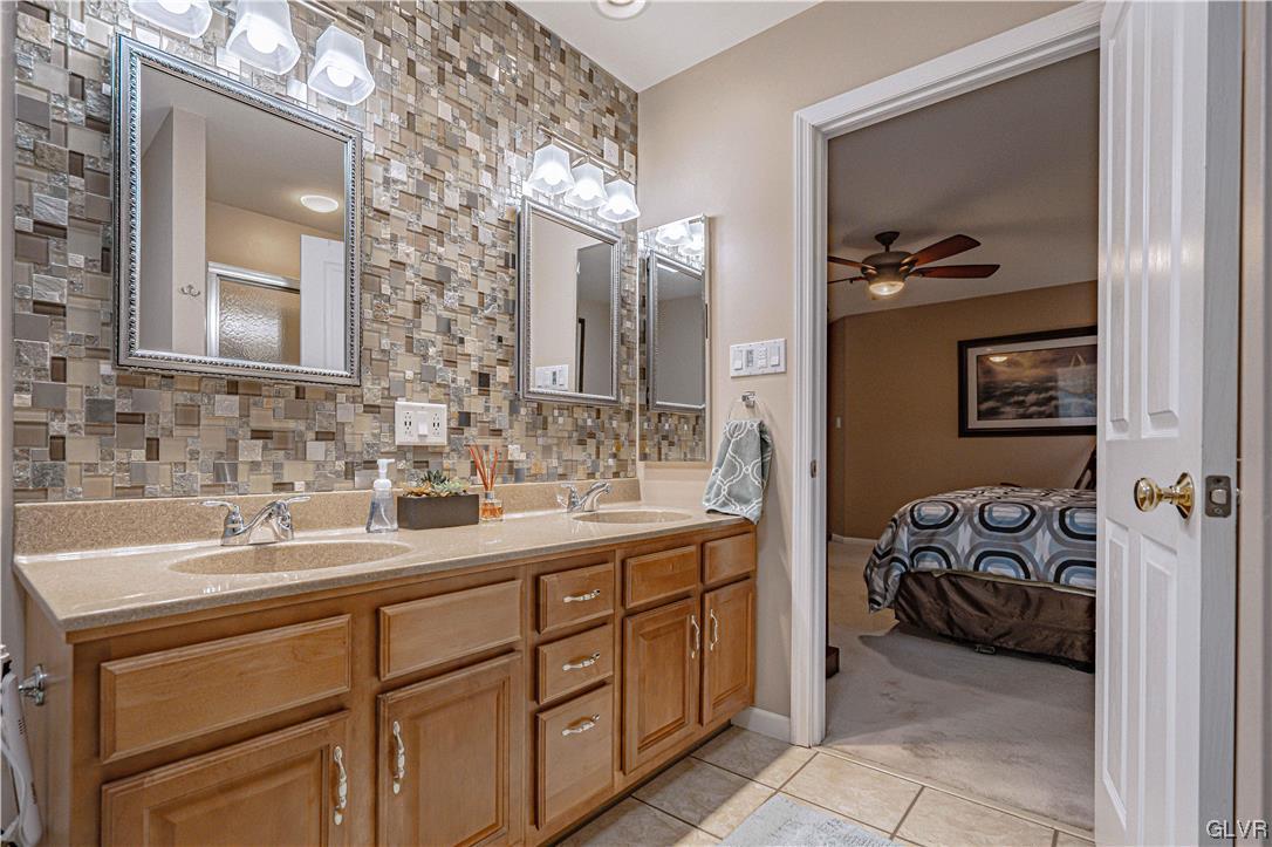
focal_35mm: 16
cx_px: 636
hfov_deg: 96.8
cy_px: 424
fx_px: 565
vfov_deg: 73.7
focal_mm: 16
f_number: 5
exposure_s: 1/640
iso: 640
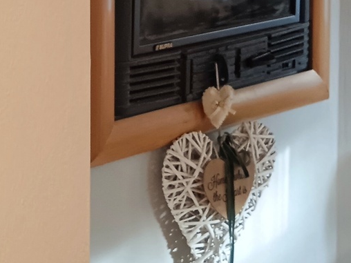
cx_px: -48
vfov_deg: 10.6
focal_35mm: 136
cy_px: -113
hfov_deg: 14.1
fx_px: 1379
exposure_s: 1/25
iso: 1321
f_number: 1.9
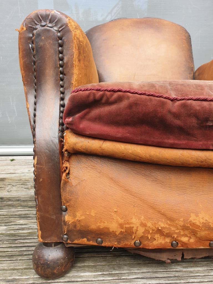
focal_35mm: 26
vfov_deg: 67.3
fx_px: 213
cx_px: 106
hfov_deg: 53.1
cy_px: 142
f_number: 2.4
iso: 50
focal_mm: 4.3
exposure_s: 1/113
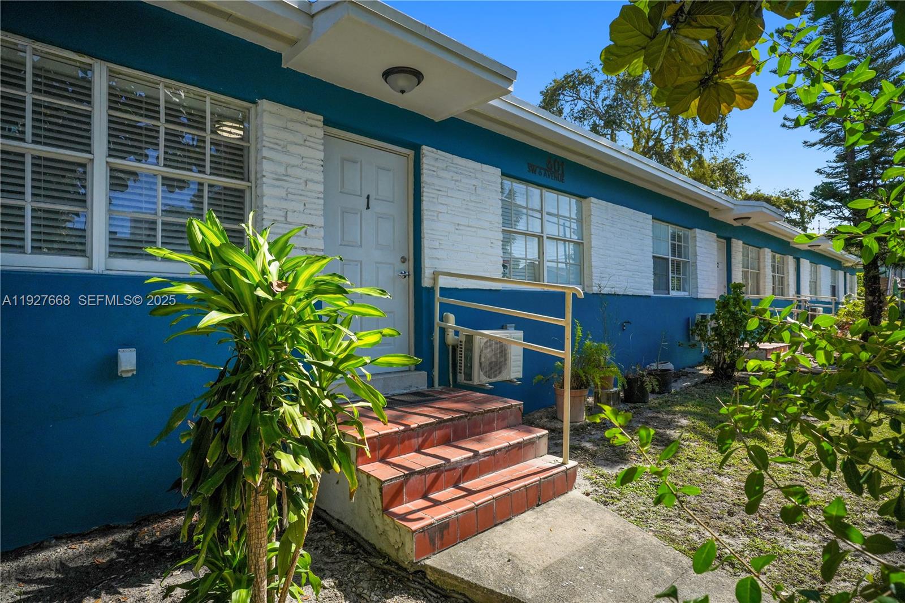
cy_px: 302
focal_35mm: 20
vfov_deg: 61.9
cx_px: 452
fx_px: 503
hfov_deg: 84.0
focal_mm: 20
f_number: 9
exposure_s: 1/2500
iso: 640
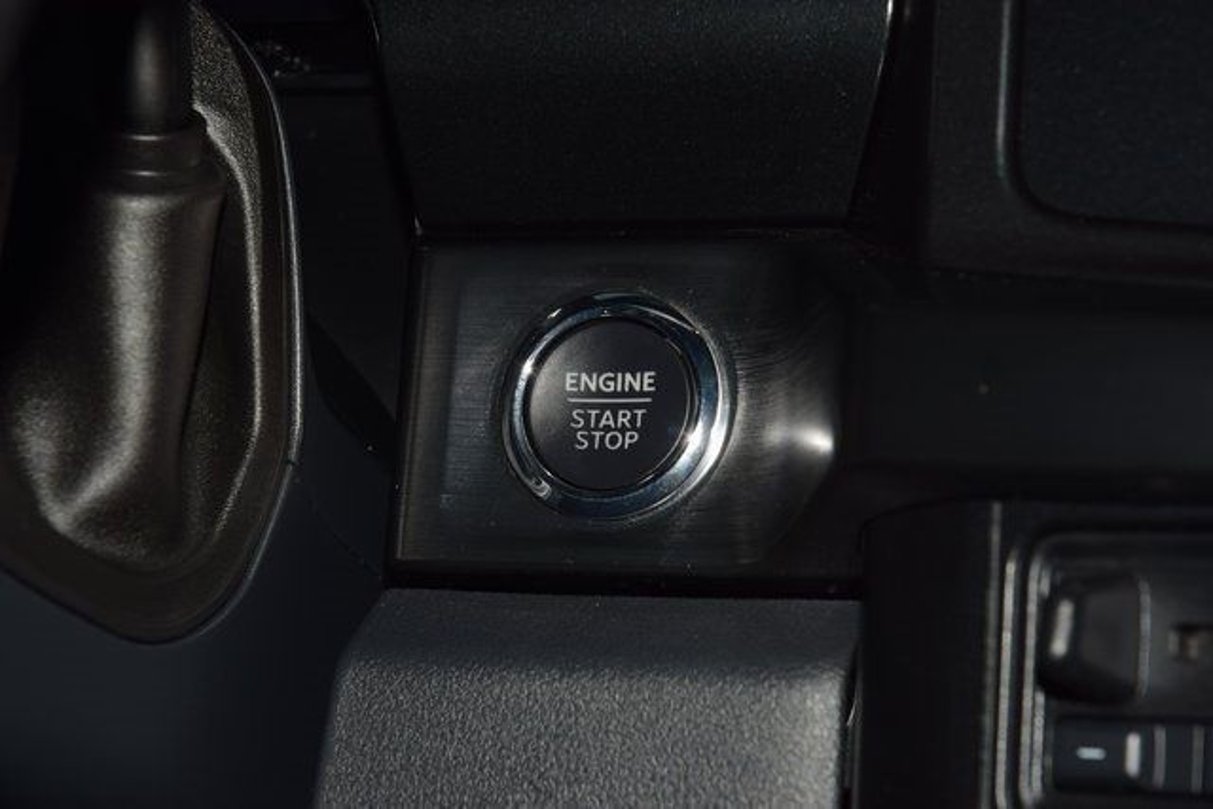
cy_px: 404
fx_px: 3538
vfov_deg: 13.0
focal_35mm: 105
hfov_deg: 19.5
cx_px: 606
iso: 100
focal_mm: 70
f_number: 8
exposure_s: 1/125
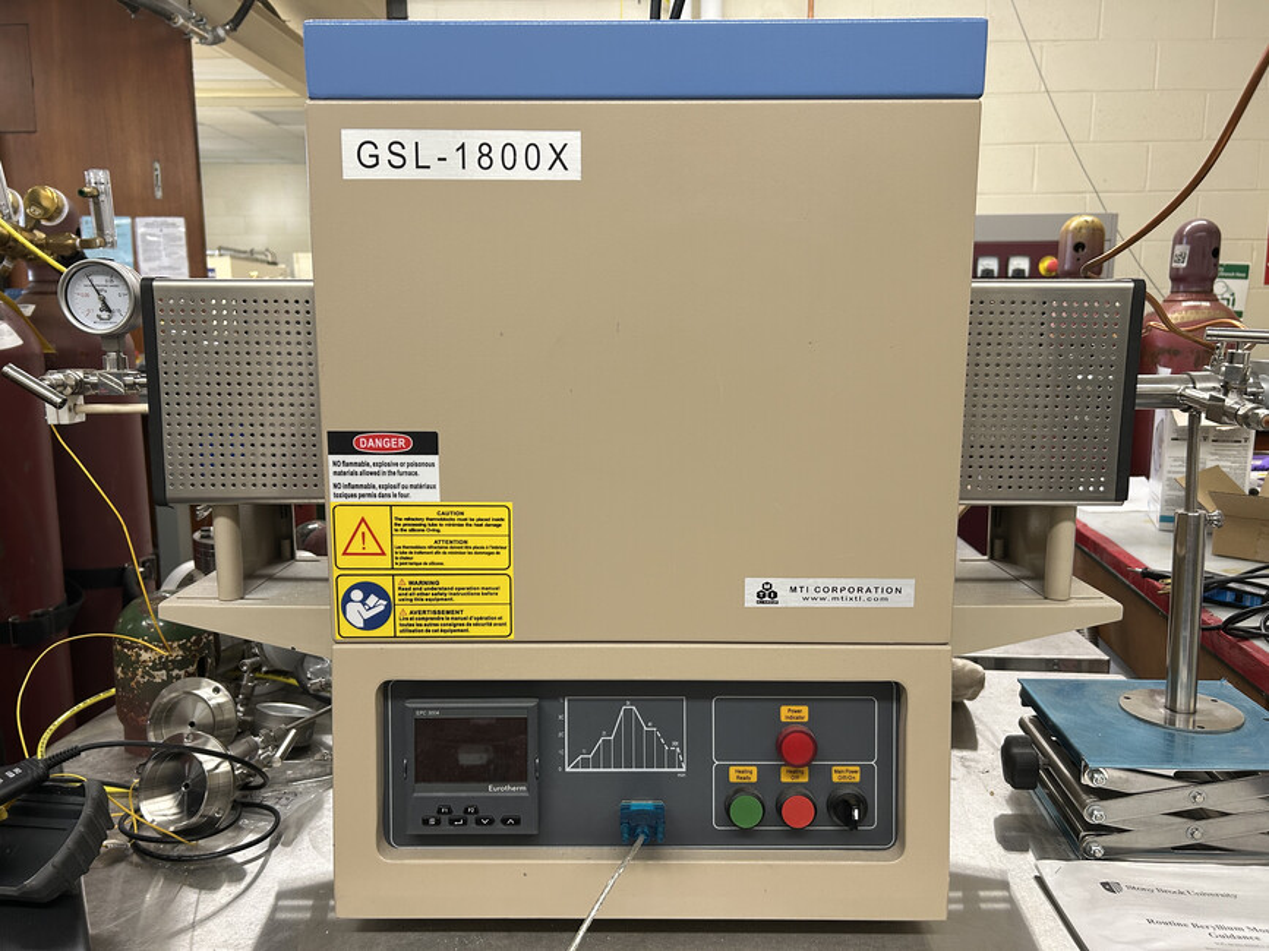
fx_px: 953
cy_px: 476
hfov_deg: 67.3
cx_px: 634
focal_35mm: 26
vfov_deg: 53.1
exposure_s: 1/60
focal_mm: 5.7
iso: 100
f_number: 1.5
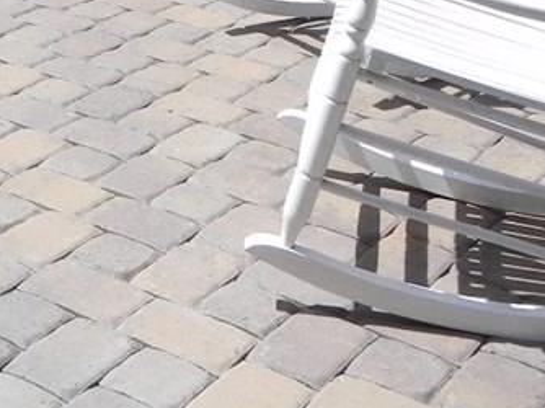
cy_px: -75
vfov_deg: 16.0
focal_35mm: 89
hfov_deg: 21.2
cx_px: -3
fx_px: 1400
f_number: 7.1
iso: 160
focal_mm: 5.2
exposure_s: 1/438
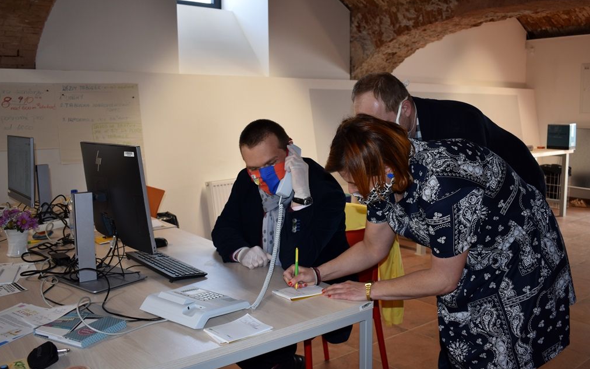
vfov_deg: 37.3
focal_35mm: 34
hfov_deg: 56.7
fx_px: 547
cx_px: 294
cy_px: 178
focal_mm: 22
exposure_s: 1/60
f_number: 3.8
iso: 320
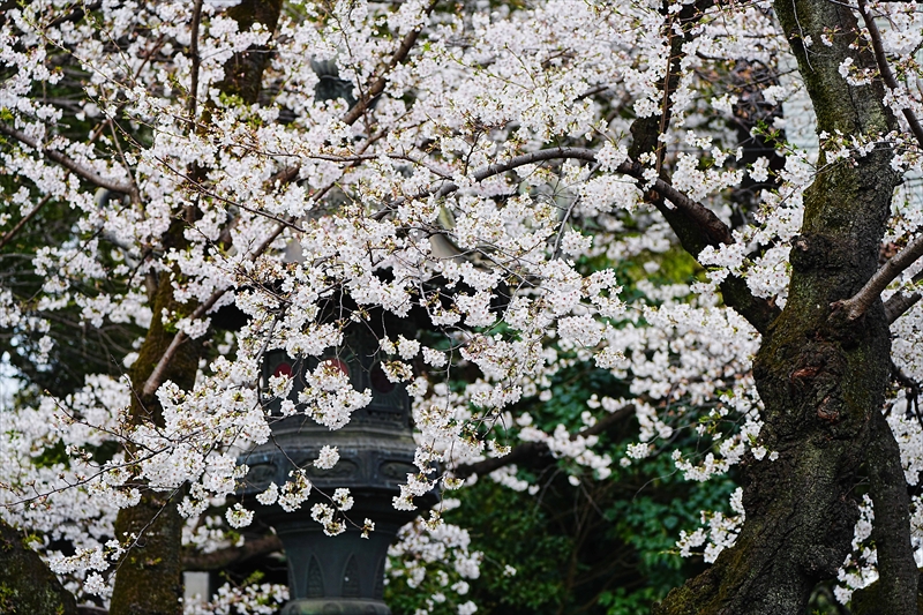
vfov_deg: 11.0
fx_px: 3204
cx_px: 462
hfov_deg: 16.4
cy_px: 308
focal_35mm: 125
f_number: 5
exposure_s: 1/160
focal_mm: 125
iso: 200
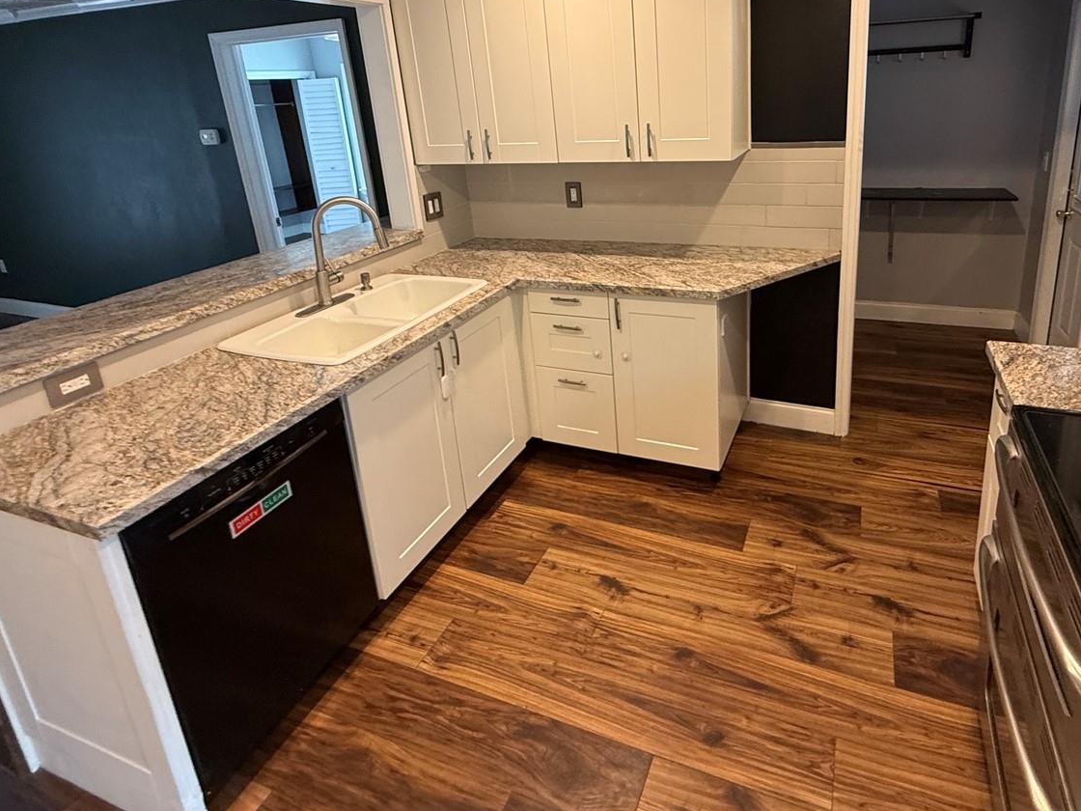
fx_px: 625
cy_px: 258
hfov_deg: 81.0
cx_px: 635
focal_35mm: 20
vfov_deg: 63.9
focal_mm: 2.22
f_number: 2.2
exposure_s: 1/60
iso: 200
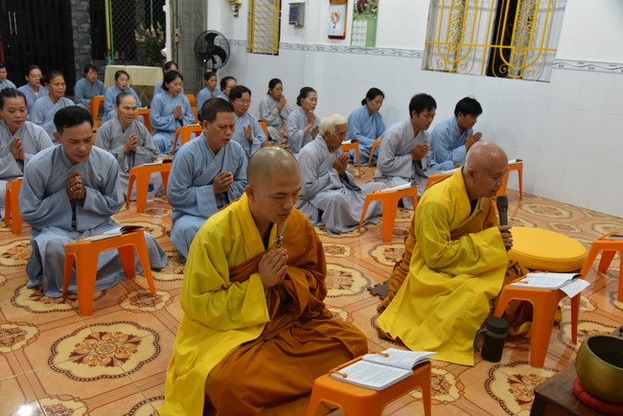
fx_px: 537
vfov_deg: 42.4
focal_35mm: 31
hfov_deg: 60.3
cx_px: 312
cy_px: 208
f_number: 5
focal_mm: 31
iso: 1600
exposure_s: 1/100
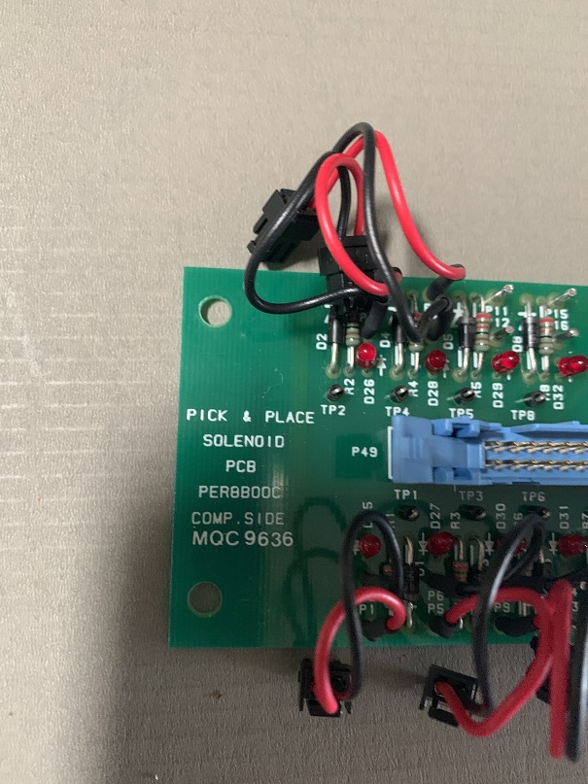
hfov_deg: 53.1
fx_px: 589
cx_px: 294
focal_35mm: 26
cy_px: 392
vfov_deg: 67.3
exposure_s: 1/30
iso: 400
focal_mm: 4.25
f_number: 1.8
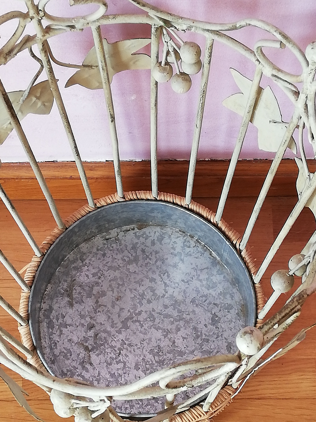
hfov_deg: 17.8
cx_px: 158
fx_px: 1010
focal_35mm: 83
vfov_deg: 23.6
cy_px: 211
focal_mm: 3.81
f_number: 2.2
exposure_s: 1/33.3
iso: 200
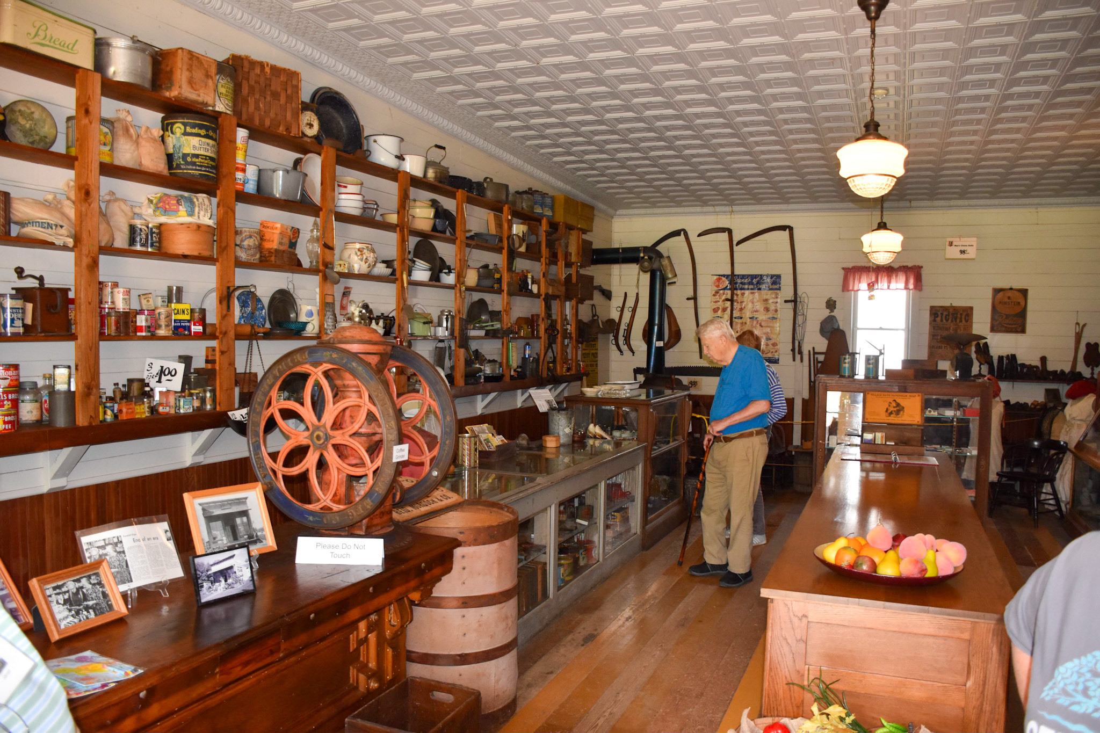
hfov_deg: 67.4
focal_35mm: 27
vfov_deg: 47.9
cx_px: 550
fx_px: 825
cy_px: 366
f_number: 3.5
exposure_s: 1/200
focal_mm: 18
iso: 800
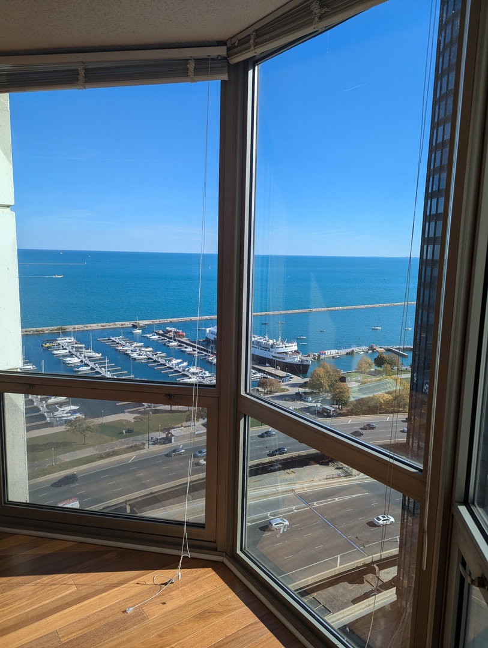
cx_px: 244
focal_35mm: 24
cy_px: 324
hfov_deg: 56.9
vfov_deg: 71.5
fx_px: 450
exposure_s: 1/1088
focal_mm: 6.81
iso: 41
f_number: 1.85
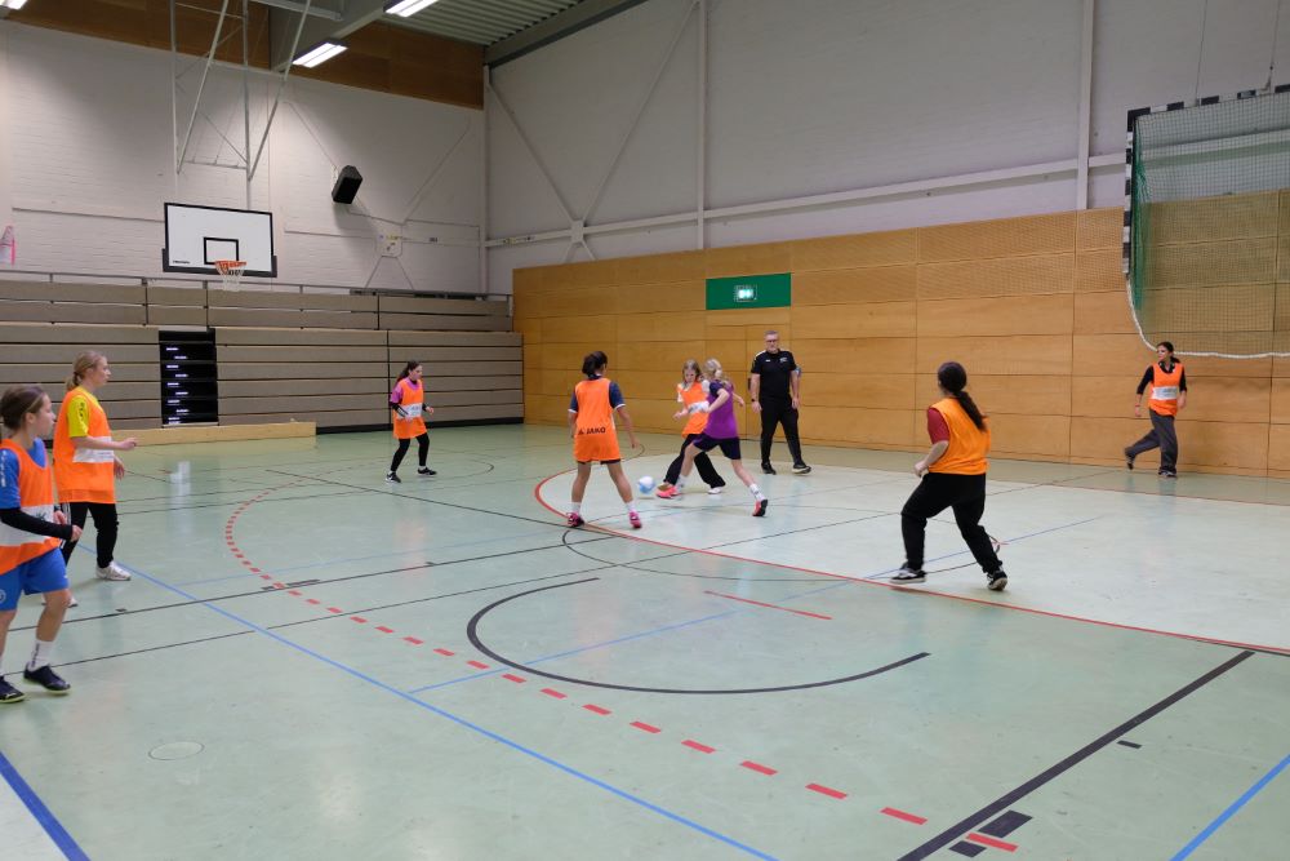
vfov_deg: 45.0
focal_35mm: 29
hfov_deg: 63.7
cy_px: 430
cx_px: 645
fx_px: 1039
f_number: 2.8
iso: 1250
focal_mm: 19.6
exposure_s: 1/125
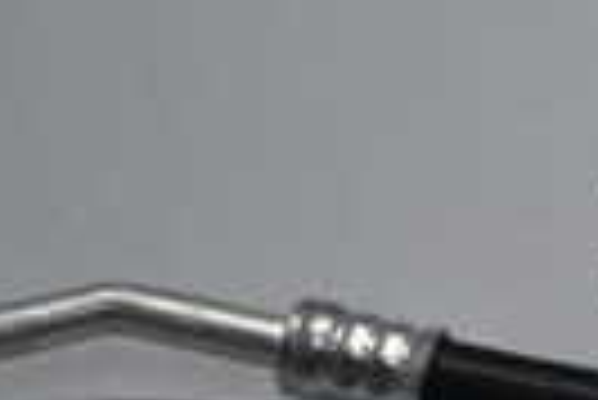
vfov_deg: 7.0
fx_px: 3264
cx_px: 1039
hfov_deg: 10.0
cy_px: 99
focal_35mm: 196
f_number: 4.8
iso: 400
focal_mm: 29
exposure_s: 1/125
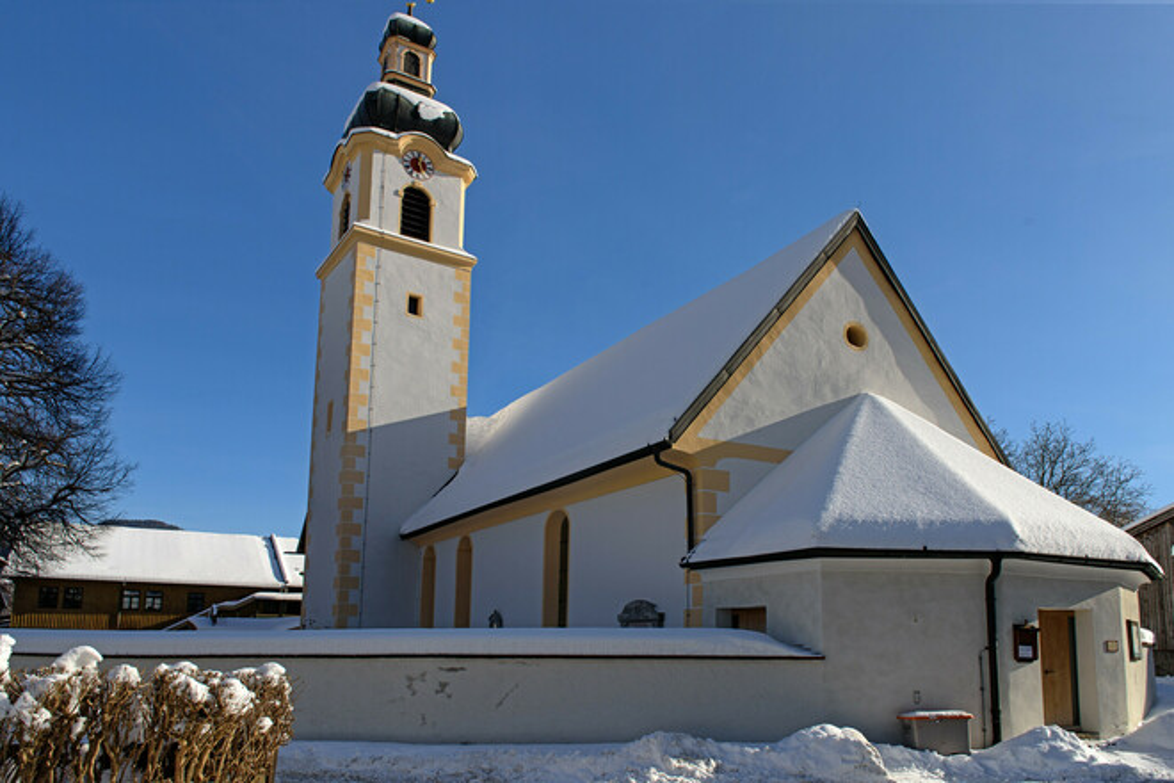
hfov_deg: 73.7
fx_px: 783
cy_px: 392
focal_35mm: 24
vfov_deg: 53.1
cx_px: 587
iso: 80
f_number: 8
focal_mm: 24
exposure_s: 1/200
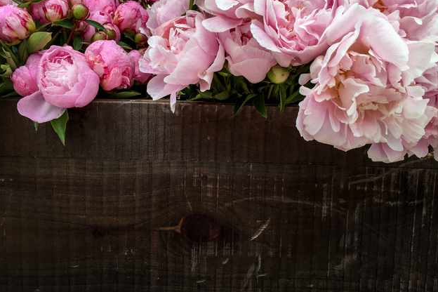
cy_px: 128
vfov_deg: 39.9
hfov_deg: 57.2
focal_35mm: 33
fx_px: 401
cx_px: 235
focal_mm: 4.15
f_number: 2.2
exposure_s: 1/350
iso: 32
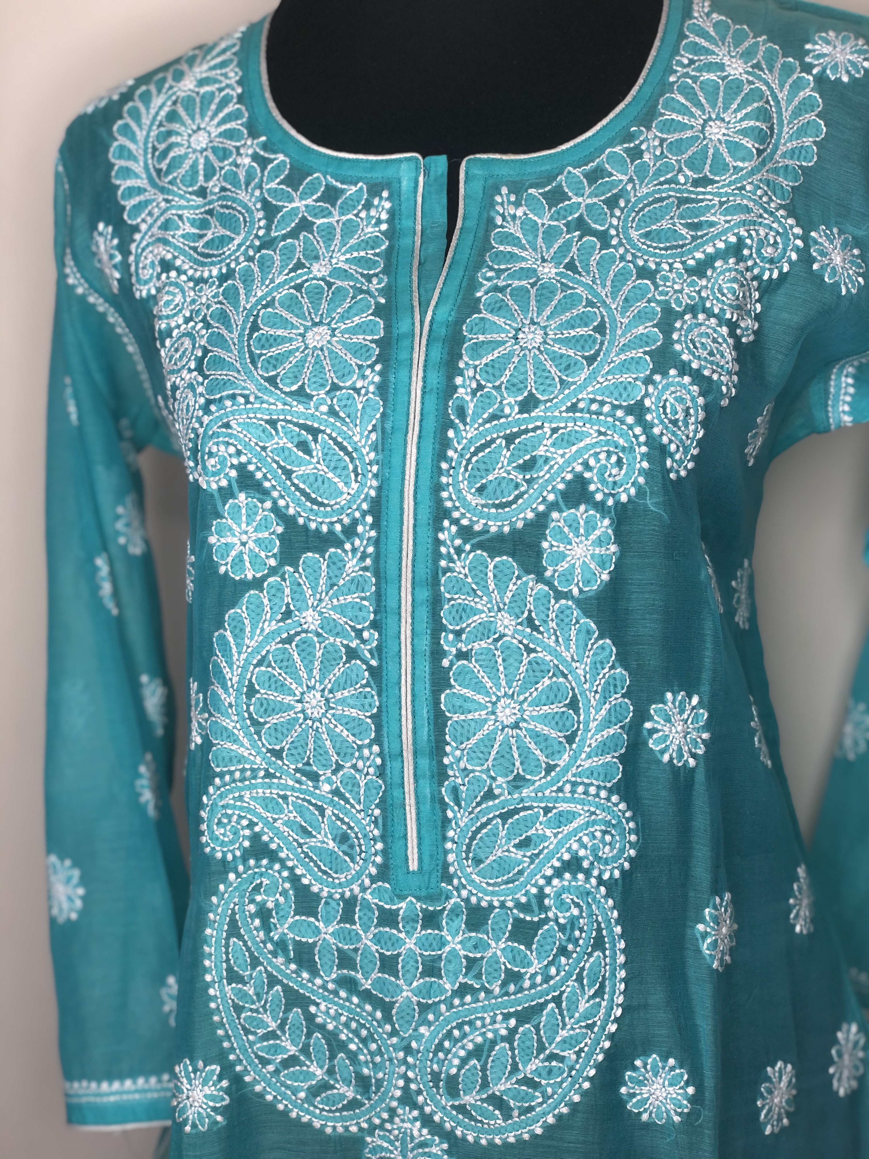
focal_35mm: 52
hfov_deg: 28.0
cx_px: 434
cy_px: 580
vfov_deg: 36.8
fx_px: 1741
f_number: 2.4
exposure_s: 1/63
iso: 16
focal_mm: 6
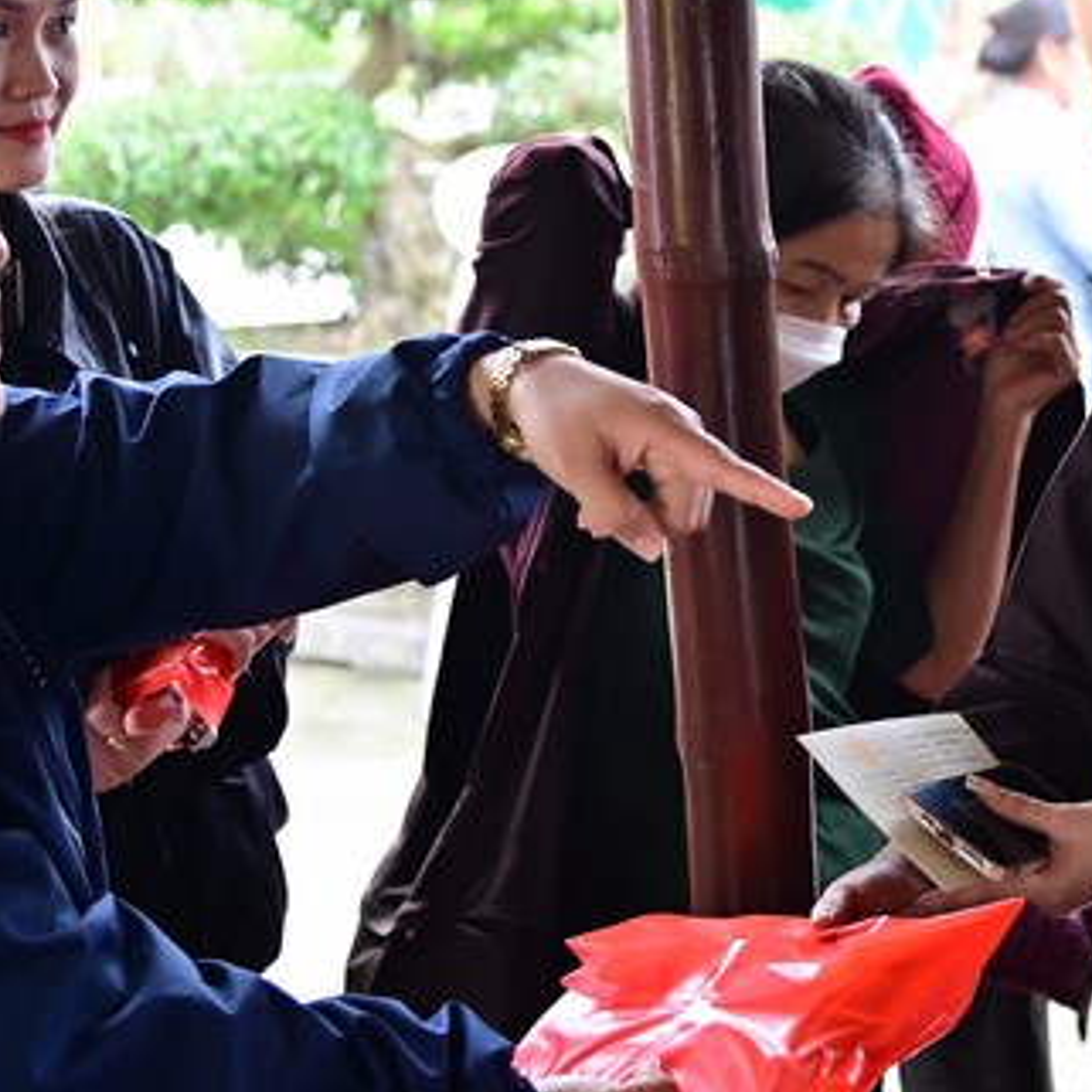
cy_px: 497
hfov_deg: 21.8
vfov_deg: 21.9
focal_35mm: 79
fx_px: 2820
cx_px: 772
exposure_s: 1/160
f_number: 4
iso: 1600
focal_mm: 46
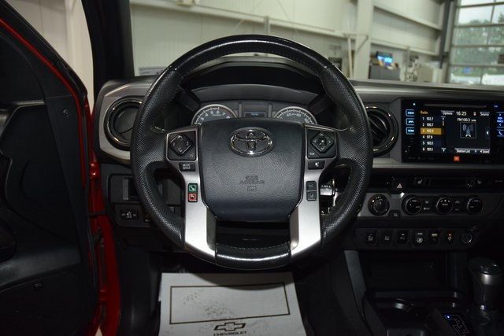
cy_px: 168
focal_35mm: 27
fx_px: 378
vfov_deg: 48.0
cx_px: 252
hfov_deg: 67.4
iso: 900
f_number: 3.5
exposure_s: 1/100
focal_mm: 18
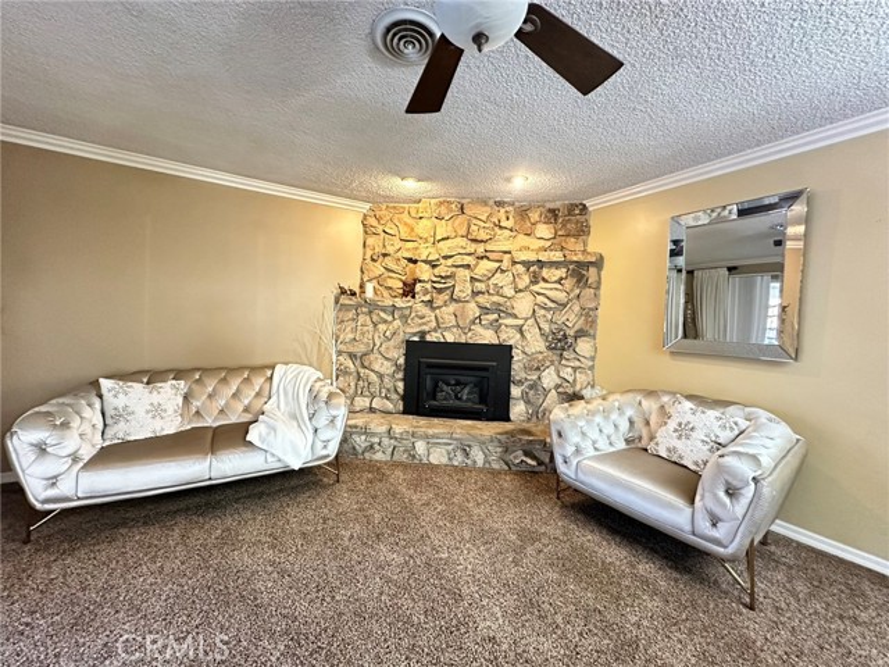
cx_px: 444
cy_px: 334
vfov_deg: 85.7
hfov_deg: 102.1
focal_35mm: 14
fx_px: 360
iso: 1000
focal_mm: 2.22
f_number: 2.2
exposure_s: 1/60
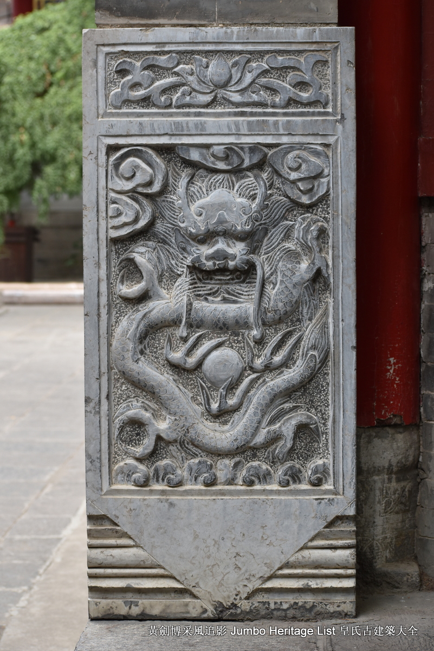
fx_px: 1897
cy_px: 326
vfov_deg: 19.4
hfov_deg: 13.1
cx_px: 217
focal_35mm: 105
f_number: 5.6
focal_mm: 70
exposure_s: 1/250
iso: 280
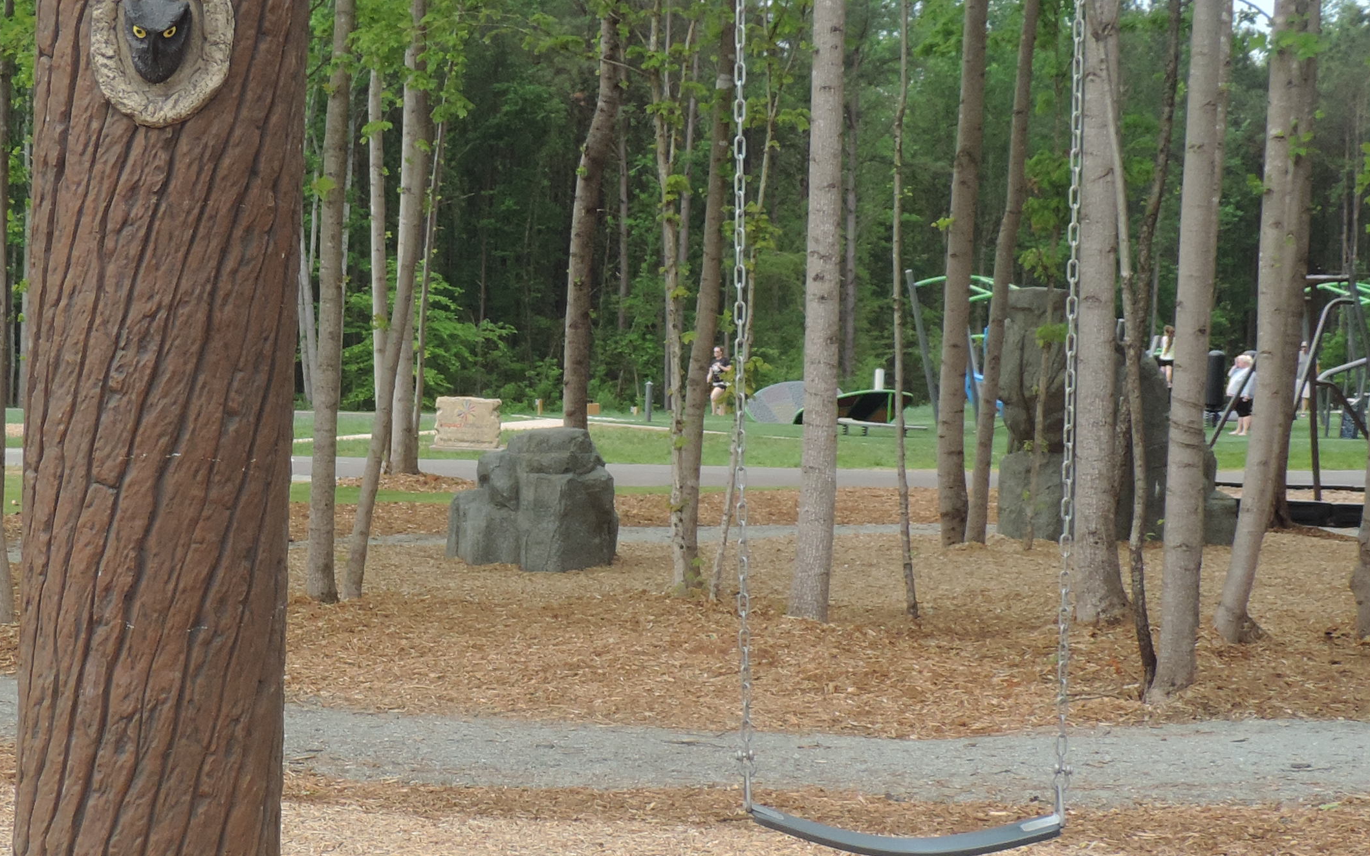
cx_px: 354
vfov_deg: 13.3
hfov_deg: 21.0
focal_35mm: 98
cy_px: 483
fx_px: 3659
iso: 80
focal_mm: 7.1
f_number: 3.3
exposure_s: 1/320
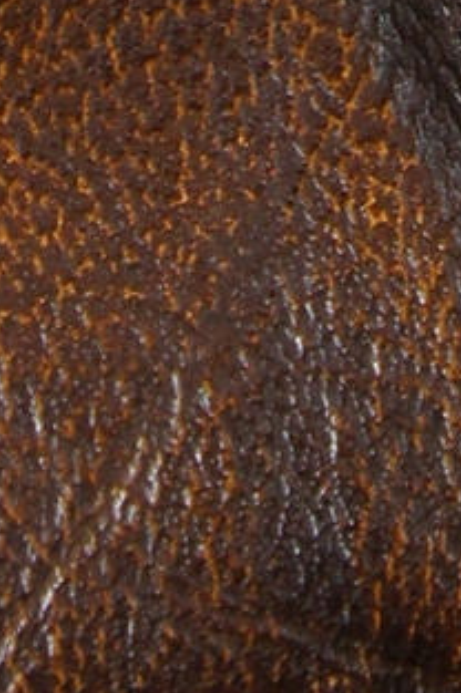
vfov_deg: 4.0
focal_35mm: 494
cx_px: 496
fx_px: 9503
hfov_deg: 2.8
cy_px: -1656
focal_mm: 45
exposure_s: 1/8
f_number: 8
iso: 400
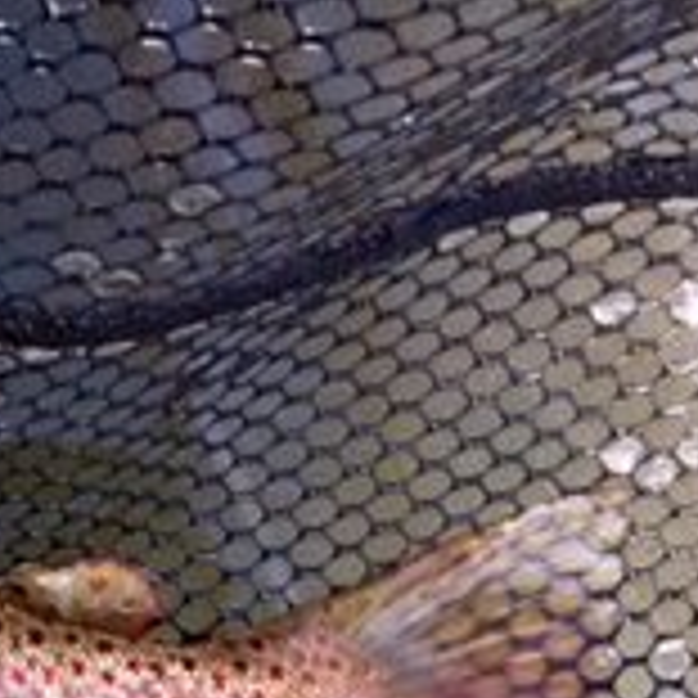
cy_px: 784
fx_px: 2418
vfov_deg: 15.9
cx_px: -648
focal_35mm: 106
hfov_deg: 14.1
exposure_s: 1/120
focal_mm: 4.15
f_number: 2.2
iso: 40
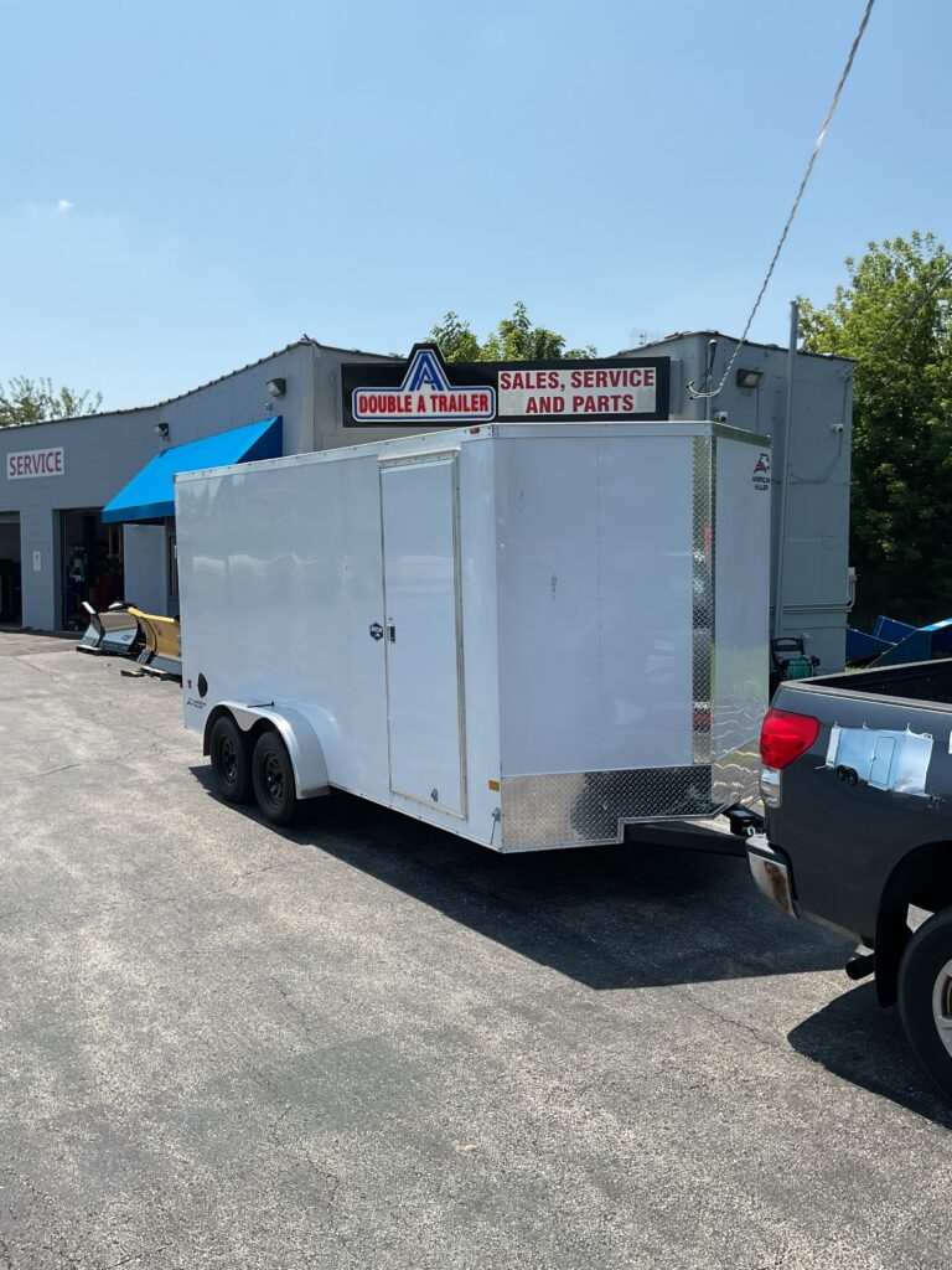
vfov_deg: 61.7
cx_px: 476
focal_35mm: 29
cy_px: 635
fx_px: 1063
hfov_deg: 48.2
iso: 16
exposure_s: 1/2058
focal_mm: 3
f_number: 1.8
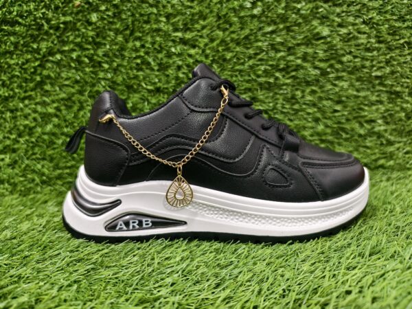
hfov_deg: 73.9
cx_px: 206
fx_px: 274
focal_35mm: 23
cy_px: 154
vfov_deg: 58.9
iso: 212
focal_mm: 6.54
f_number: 1.57
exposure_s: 1/60
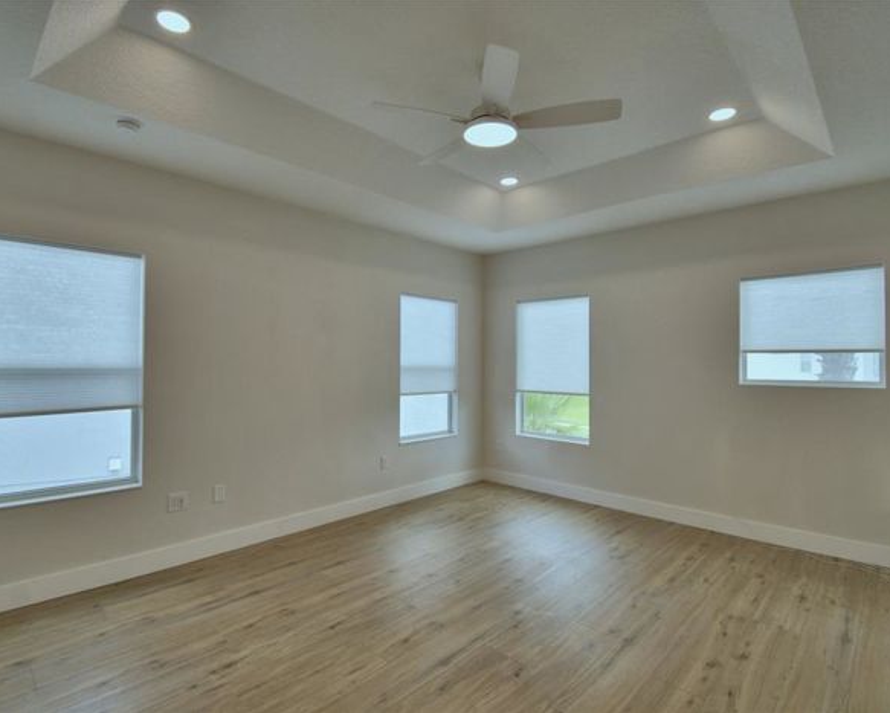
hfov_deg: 89.6
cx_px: 436
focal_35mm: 17
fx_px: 448
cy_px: 356
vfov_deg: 77.0
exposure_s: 1/250
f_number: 4.5
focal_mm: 10
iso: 200
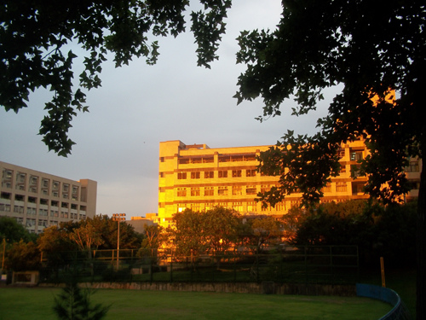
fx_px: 443
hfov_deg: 51.4
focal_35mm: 36
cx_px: 213
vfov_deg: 39.7
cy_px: 160
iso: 80
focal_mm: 6.5
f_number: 3.1
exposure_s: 1/40
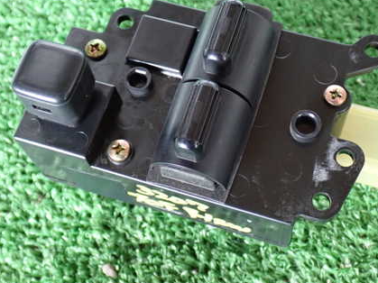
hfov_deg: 30.7
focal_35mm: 63
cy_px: 132
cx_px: 207
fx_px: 688
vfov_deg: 23.3
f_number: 2.9
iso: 800
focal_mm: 7.84
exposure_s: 1/40
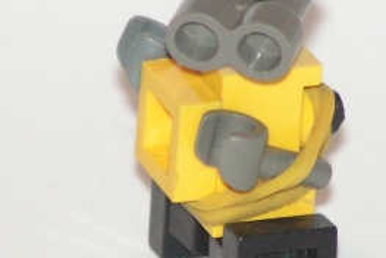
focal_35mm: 916
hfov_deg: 2.2
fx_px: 9832
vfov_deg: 1.5
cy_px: 170
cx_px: 223
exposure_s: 1/320
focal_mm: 48
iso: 160
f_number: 3.2
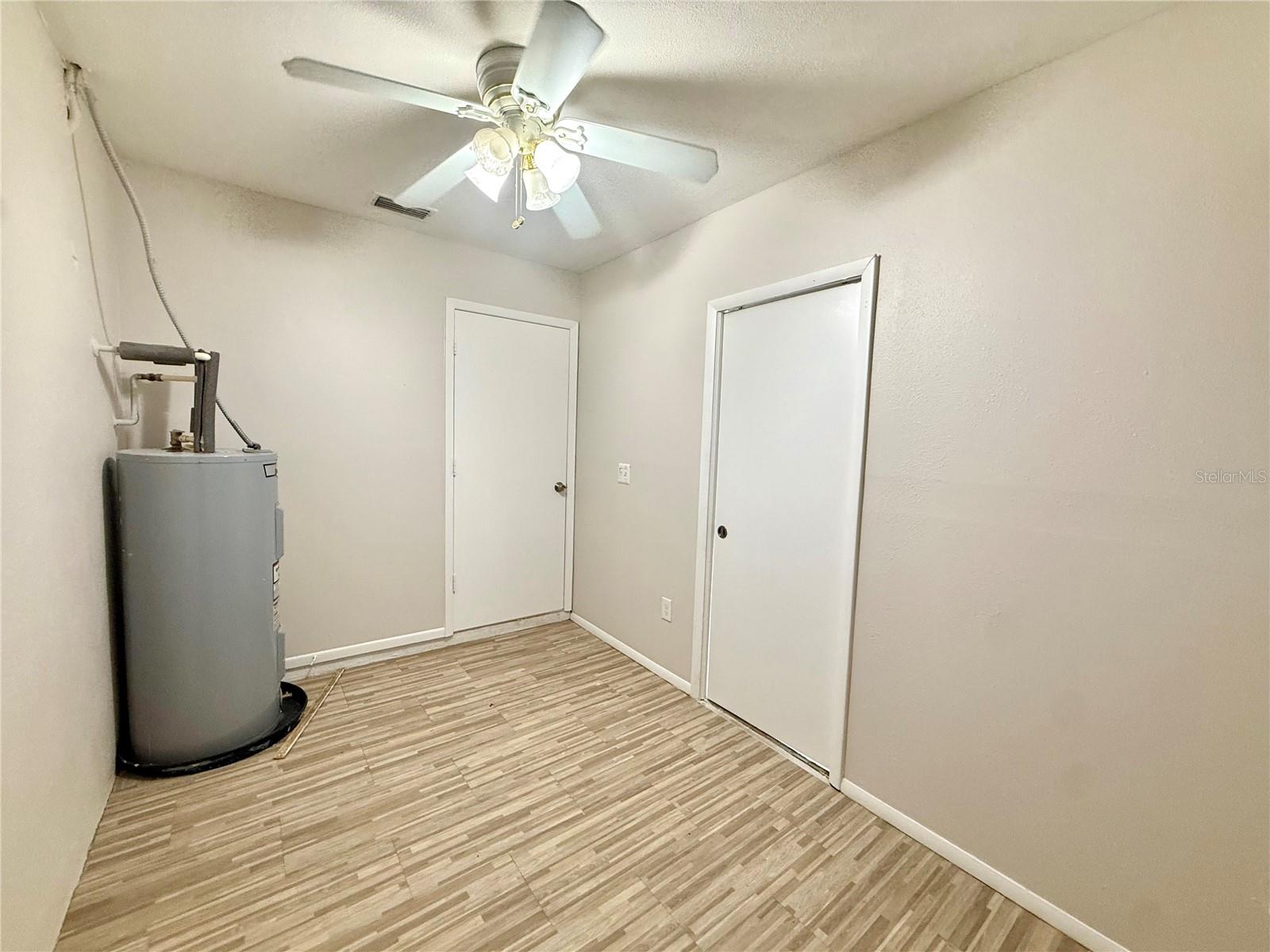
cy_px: 476
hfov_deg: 102.1
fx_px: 514
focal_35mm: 14
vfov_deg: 85.7
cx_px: 635
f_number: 2.2
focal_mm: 2.22
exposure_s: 1/60
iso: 250
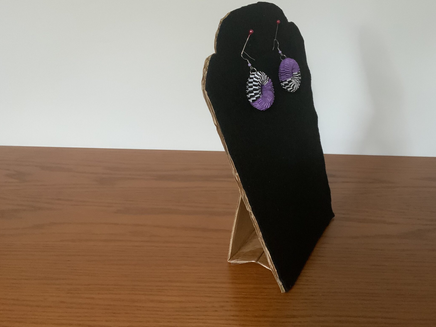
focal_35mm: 36
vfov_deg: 39.5
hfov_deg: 50.9
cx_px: 266
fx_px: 453
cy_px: 135
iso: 250
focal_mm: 3
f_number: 1.8
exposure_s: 1/60
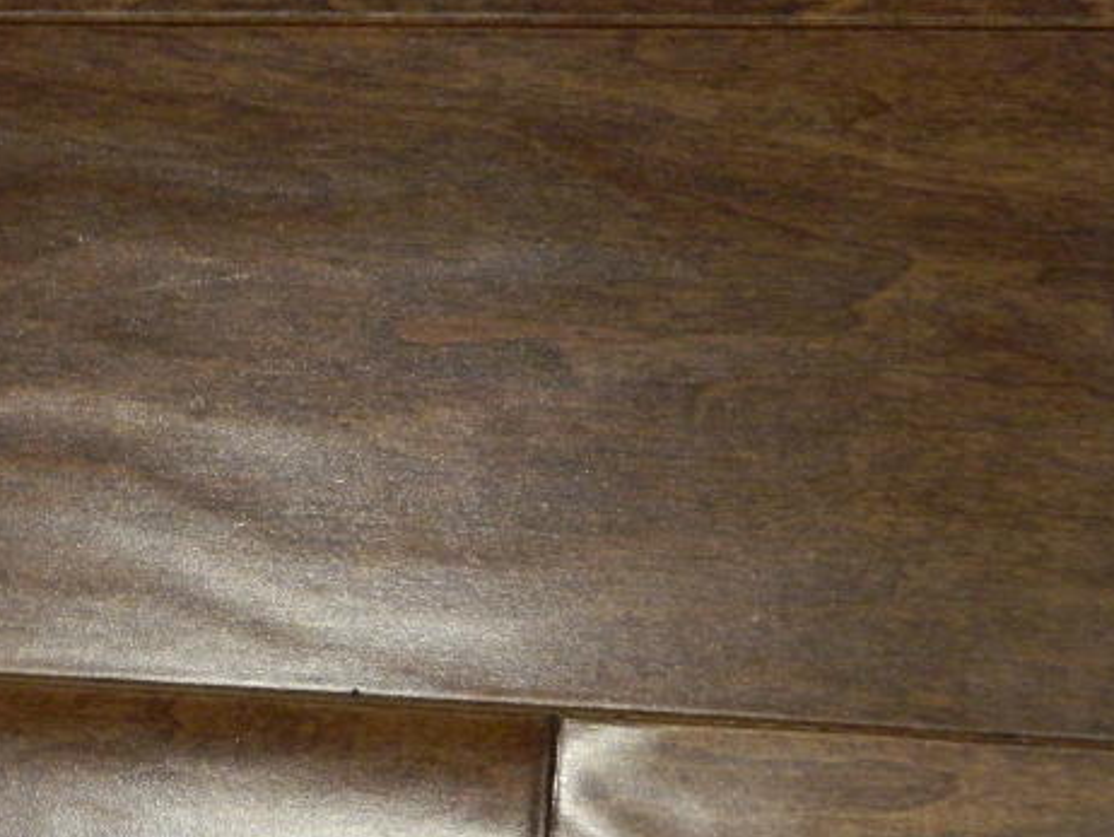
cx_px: 174
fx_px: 5989
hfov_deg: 10.6
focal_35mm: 186
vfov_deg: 8.0
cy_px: 666
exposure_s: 1/13
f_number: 4.2
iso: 400
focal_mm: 15.1
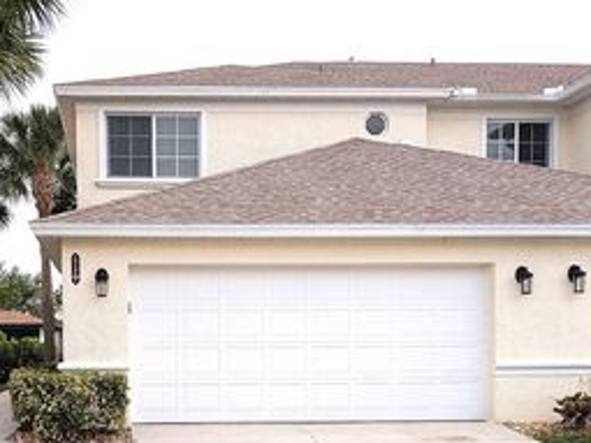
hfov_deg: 35.7
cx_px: 185
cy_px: 370
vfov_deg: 26.8
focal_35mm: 53
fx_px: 904
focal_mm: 4.38
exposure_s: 1/1560
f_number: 1.73
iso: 77
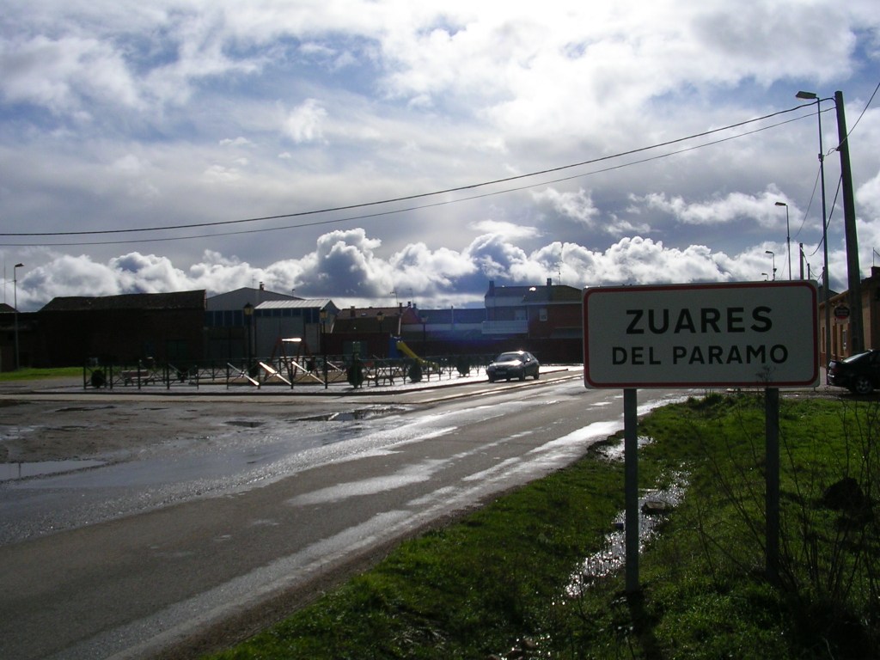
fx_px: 966
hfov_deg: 49.0
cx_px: 440
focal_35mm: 38
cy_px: 330
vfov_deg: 37.7
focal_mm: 5.8
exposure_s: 1/1276
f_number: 5.6
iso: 50
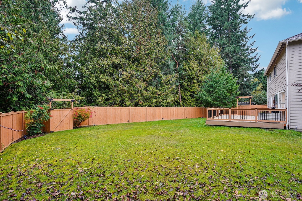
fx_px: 143
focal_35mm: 17
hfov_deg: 93.3
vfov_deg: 70.4
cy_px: 100
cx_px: 151
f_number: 8
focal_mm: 17
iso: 400
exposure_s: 1/30
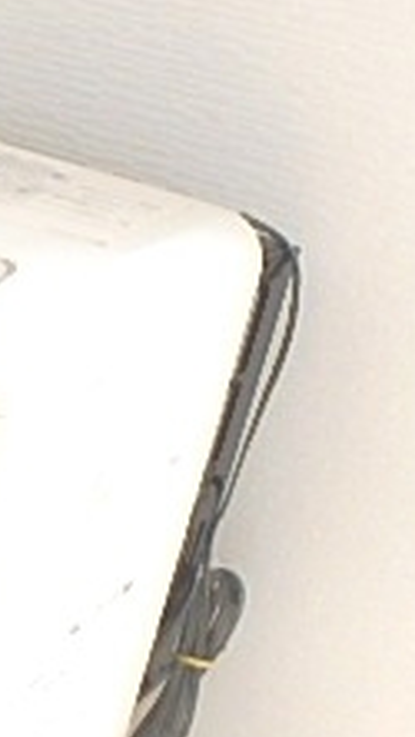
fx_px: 1290
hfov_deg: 16.6
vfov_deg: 30.8
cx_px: -206
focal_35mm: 66
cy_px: 631
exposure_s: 1/30
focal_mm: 3.7
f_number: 3.5
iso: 200
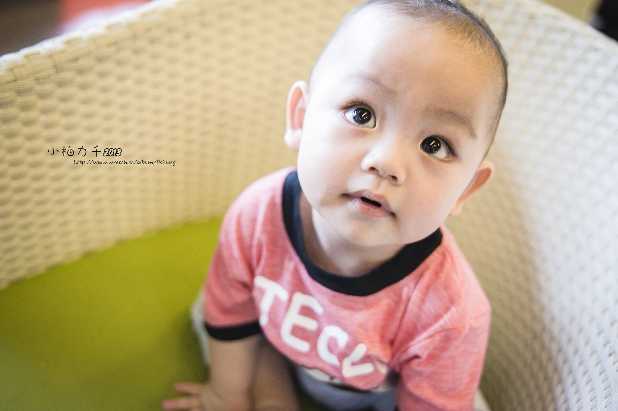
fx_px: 652
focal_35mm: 38
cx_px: 309
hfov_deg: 50.7
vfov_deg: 35.0
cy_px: 206
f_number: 2.8
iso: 500
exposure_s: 1/80
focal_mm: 38
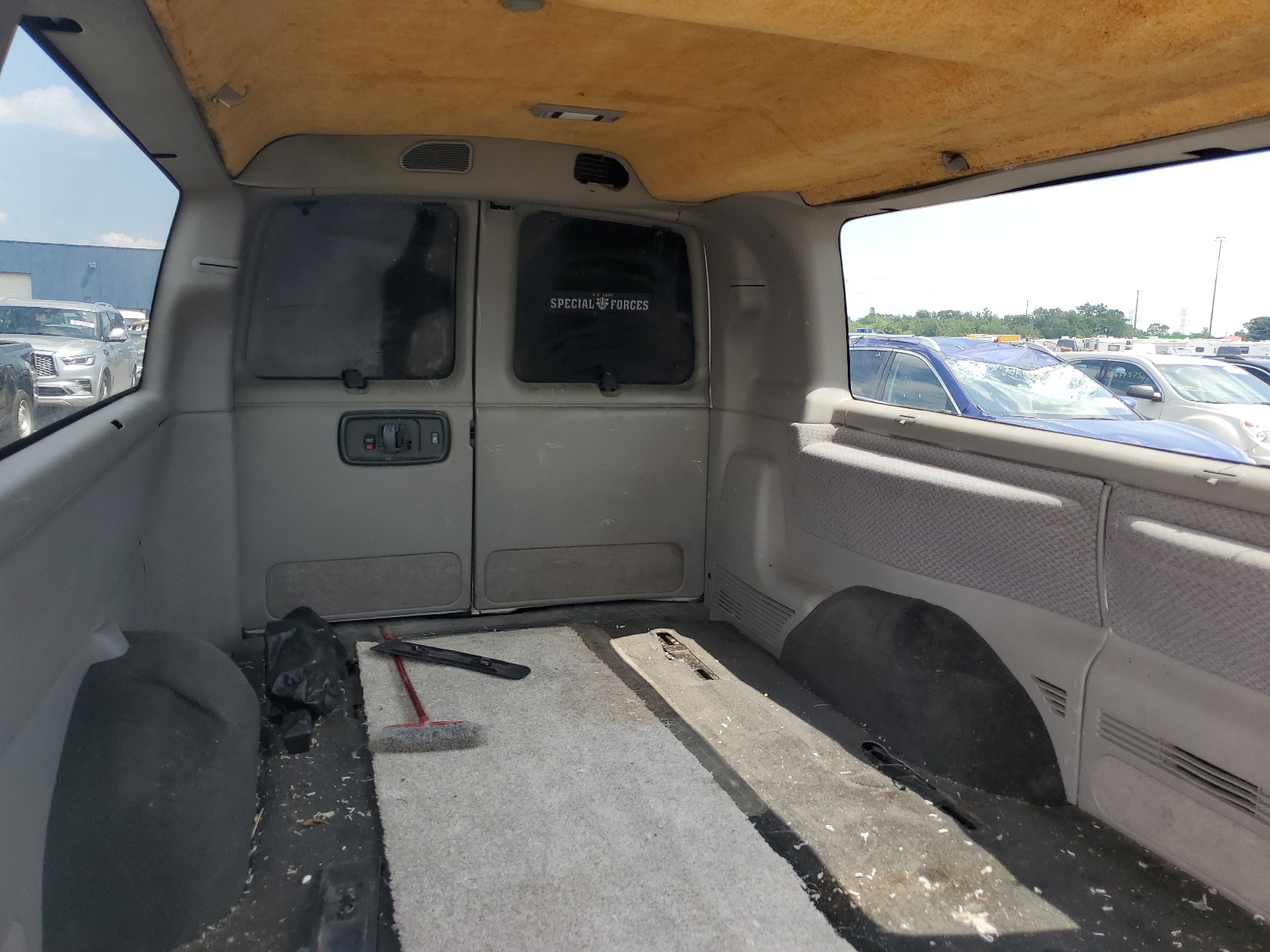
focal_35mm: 26
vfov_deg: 53.1
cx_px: 635
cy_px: 476
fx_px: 954
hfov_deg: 67.3
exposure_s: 1/217
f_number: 1.5
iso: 50
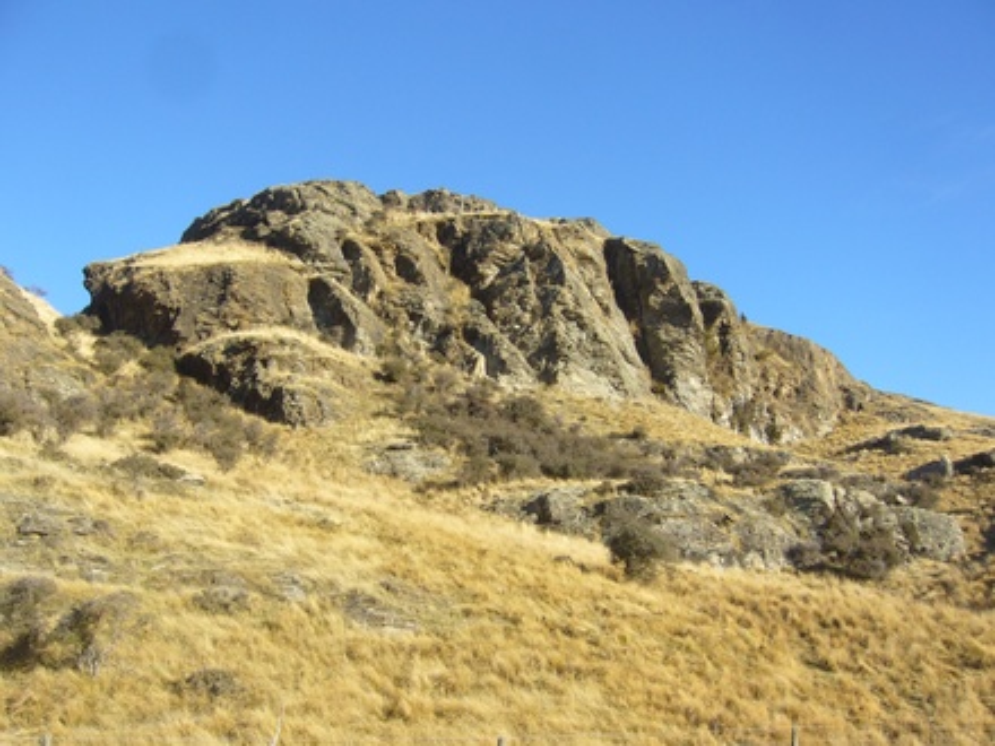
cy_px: 373
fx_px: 1006
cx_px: 498
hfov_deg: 52.6
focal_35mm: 35
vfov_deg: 40.7
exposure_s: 1/125
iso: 80
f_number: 5.6
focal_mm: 5.8
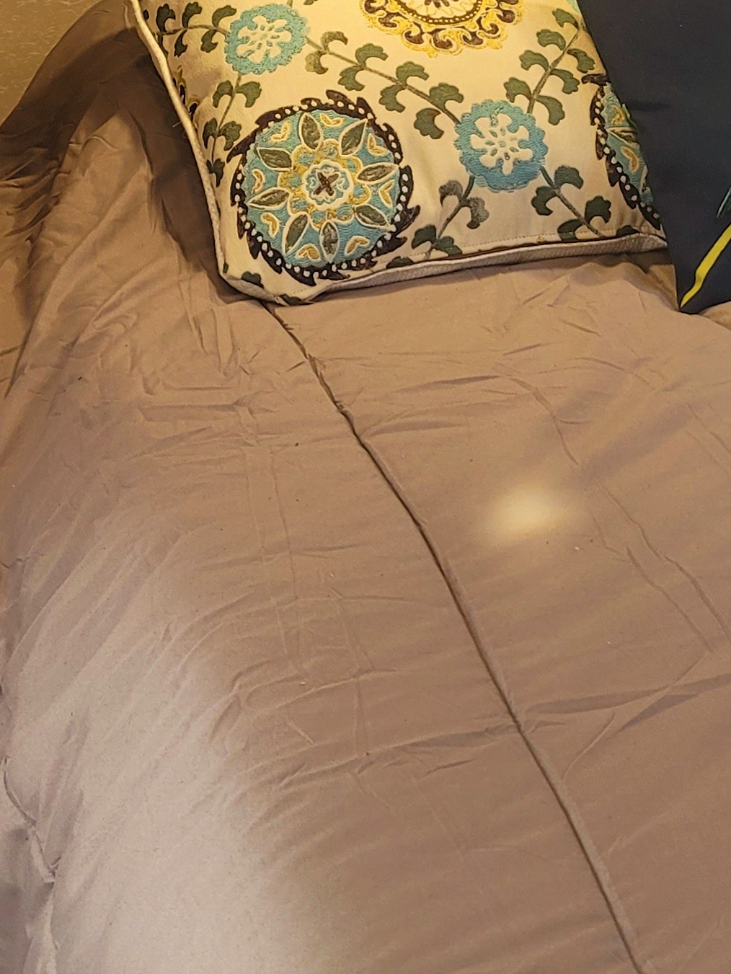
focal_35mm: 74
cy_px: 125
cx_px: 83
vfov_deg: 25.6
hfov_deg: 19.6
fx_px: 2083
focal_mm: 7
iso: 160
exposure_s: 1/119
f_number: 1.8
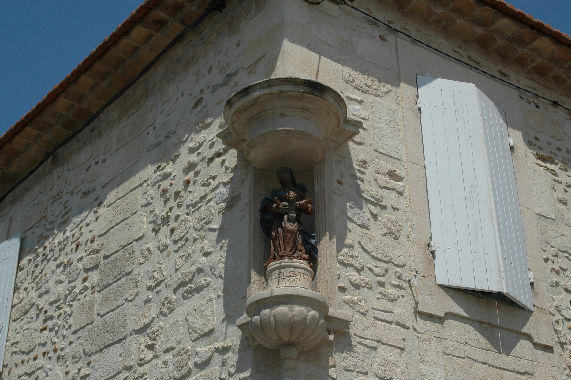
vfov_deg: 23.7
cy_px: 190
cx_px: 286
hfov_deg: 35.1
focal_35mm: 57
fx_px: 903
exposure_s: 1/500
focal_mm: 38
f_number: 10
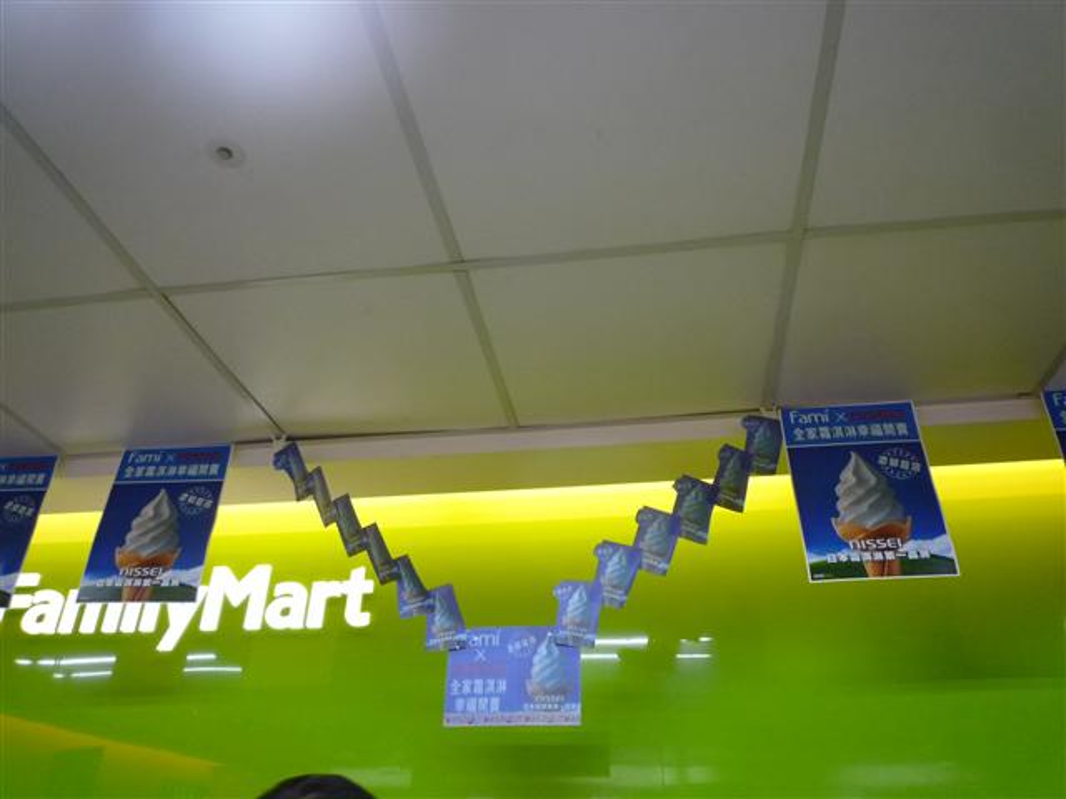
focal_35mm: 25
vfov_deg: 54.9
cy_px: 400
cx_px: 533
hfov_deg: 69.4
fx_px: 770
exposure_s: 1/30
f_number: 2.8
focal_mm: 4.4
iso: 250
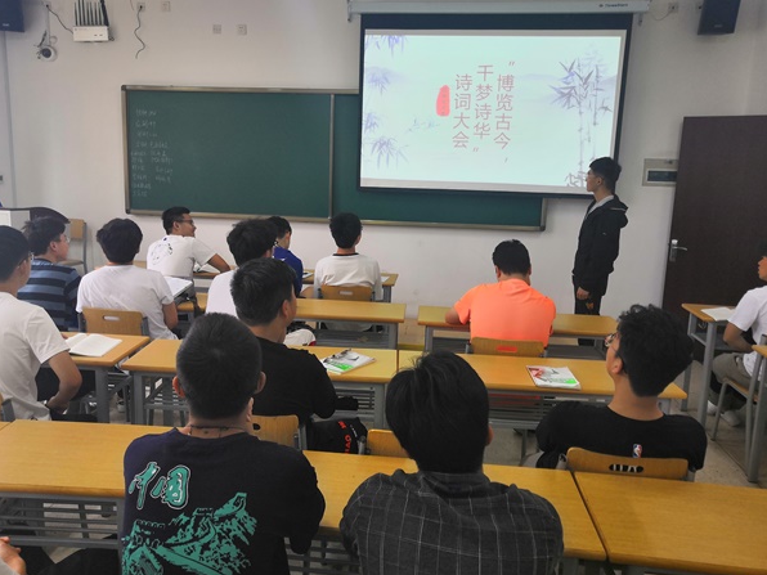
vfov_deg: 48.2
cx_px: 358
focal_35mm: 29
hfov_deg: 61.6
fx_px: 643
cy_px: 278
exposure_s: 1/50
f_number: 1.8
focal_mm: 3.95
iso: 64
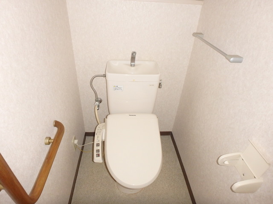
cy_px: 102
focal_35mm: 21
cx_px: 136
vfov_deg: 63.4
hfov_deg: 79.0
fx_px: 166
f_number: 3.5
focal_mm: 3.7
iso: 400
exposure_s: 1/30
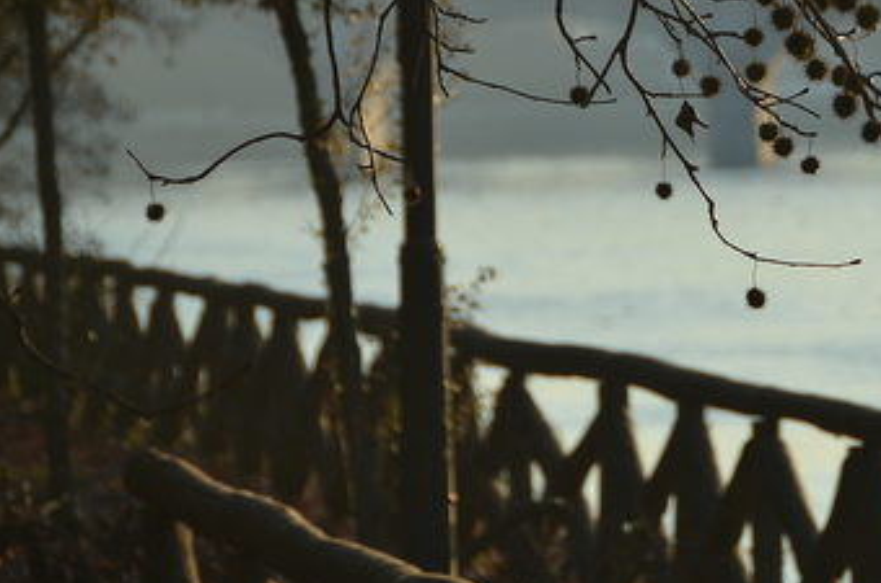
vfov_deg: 3.8
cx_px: 772
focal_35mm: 357
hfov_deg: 5.8
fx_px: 8713
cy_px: 115
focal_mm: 135
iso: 200
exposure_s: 1/640
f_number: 5.6
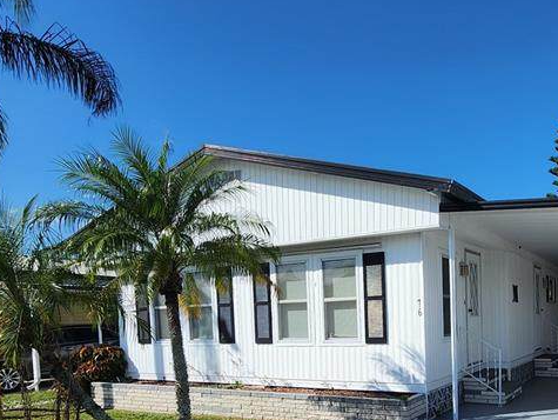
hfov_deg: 60.8
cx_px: 401
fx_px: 452
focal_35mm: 28
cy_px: 344
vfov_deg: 46.8
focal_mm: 2.2
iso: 50
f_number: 2.2
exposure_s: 1/2897
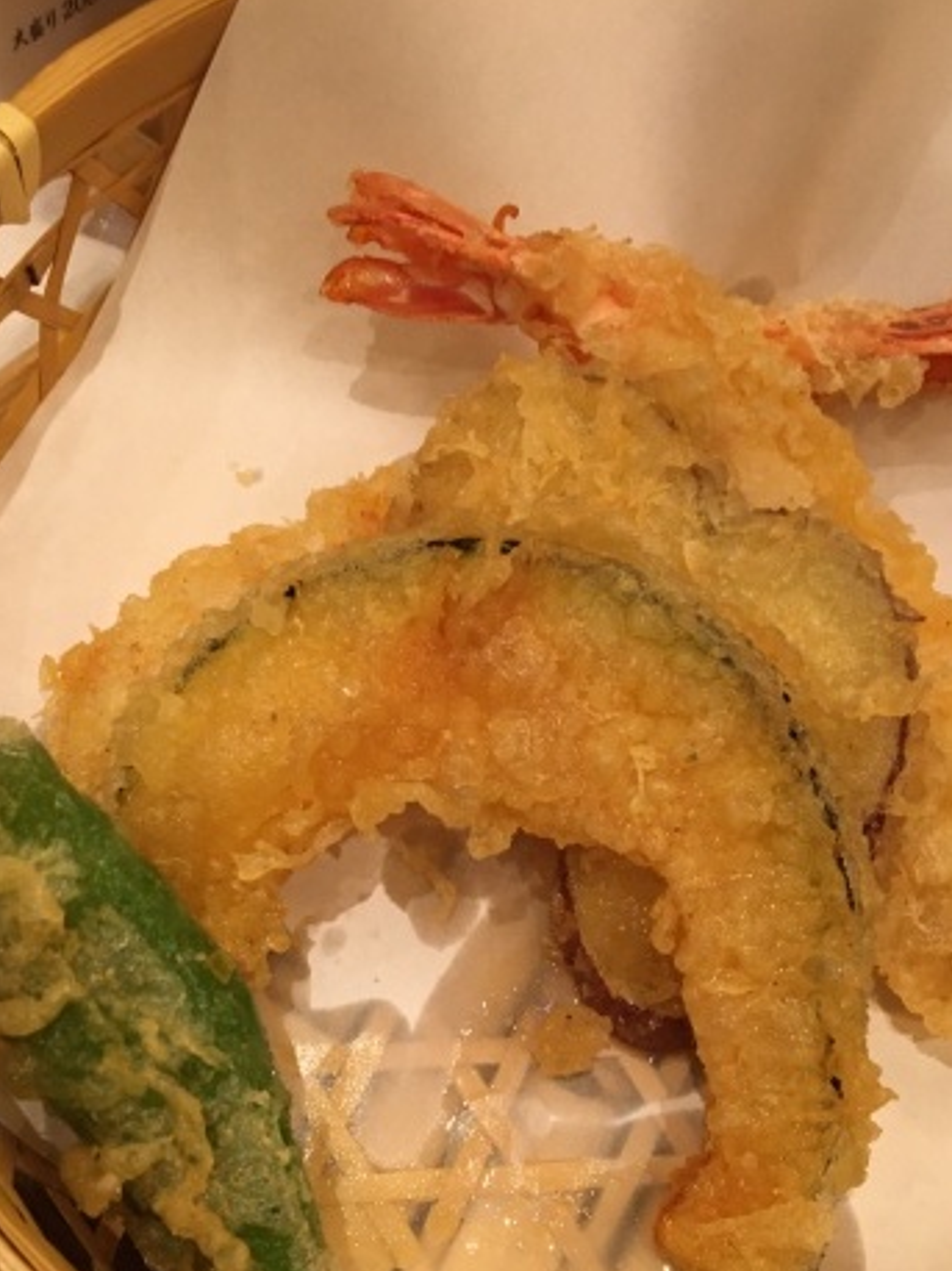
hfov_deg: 37.6
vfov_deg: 48.4
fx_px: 1395
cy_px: 816
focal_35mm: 38
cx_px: 391
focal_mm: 4.15
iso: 160
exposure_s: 1/33
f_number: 2.2
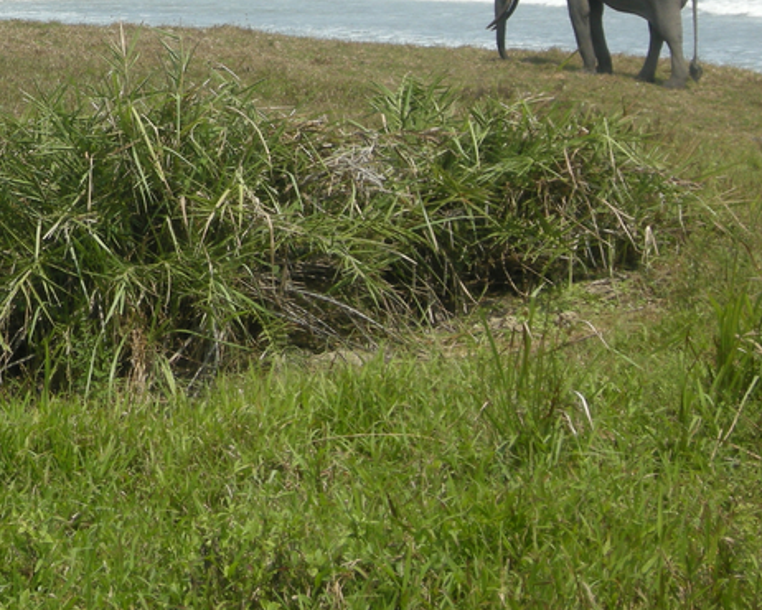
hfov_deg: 8.9
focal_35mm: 215
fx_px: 4851
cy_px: -13
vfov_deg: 7.2
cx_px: 56
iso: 64
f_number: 4.3
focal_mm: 18.6
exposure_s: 1/526
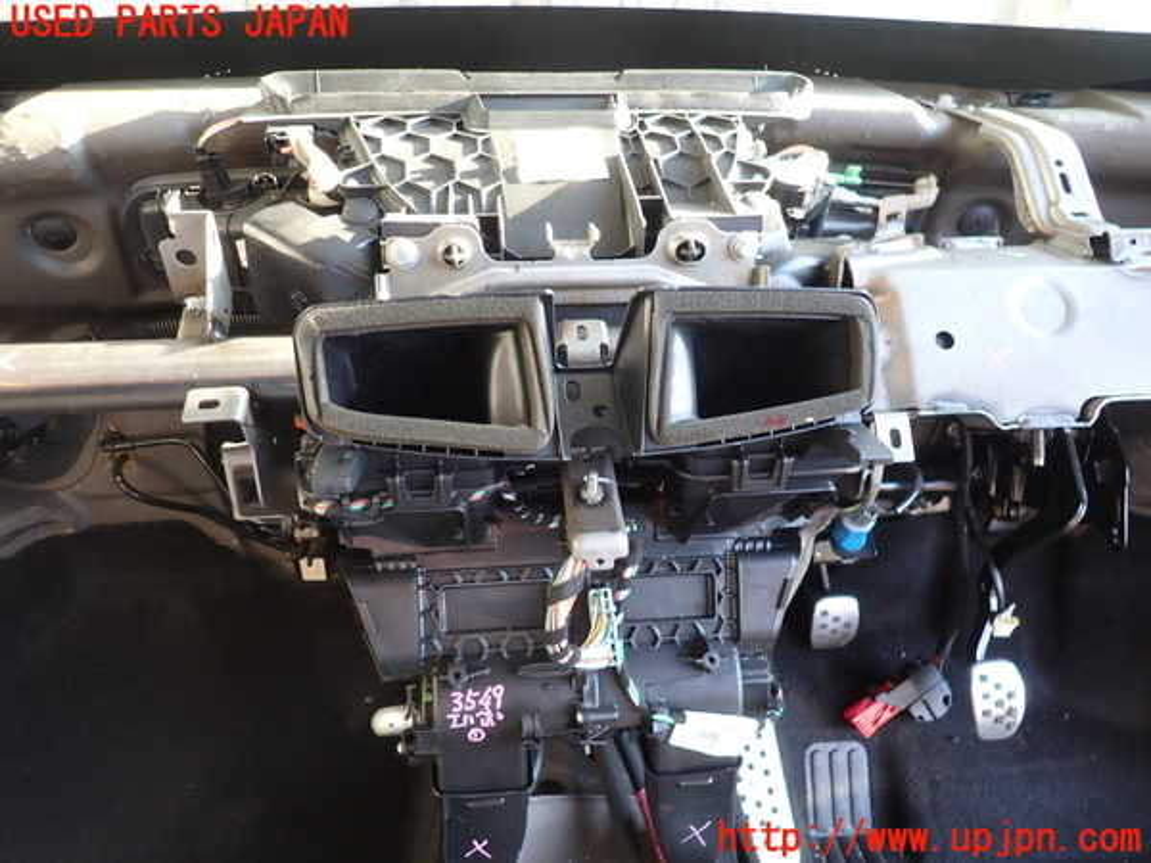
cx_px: 576
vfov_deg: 54.9
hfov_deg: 69.4
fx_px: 831
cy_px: 432
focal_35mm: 25
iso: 160
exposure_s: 1/60
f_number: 2
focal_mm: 4.5
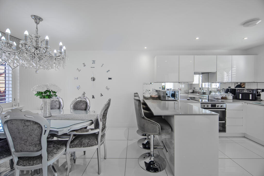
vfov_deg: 67.4
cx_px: 132
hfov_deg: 90.0
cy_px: 88
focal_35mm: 18
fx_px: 132
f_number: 5.6
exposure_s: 1/13
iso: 80
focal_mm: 18
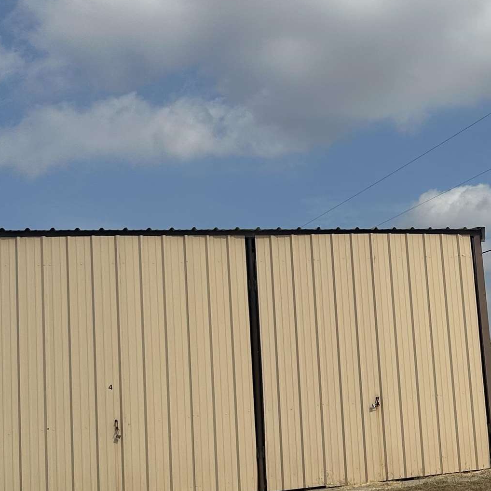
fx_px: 1027
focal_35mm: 64
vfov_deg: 26.9
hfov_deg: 26.1
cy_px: 232
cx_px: 437
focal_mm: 6.86
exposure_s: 1/10753
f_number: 1.78
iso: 80
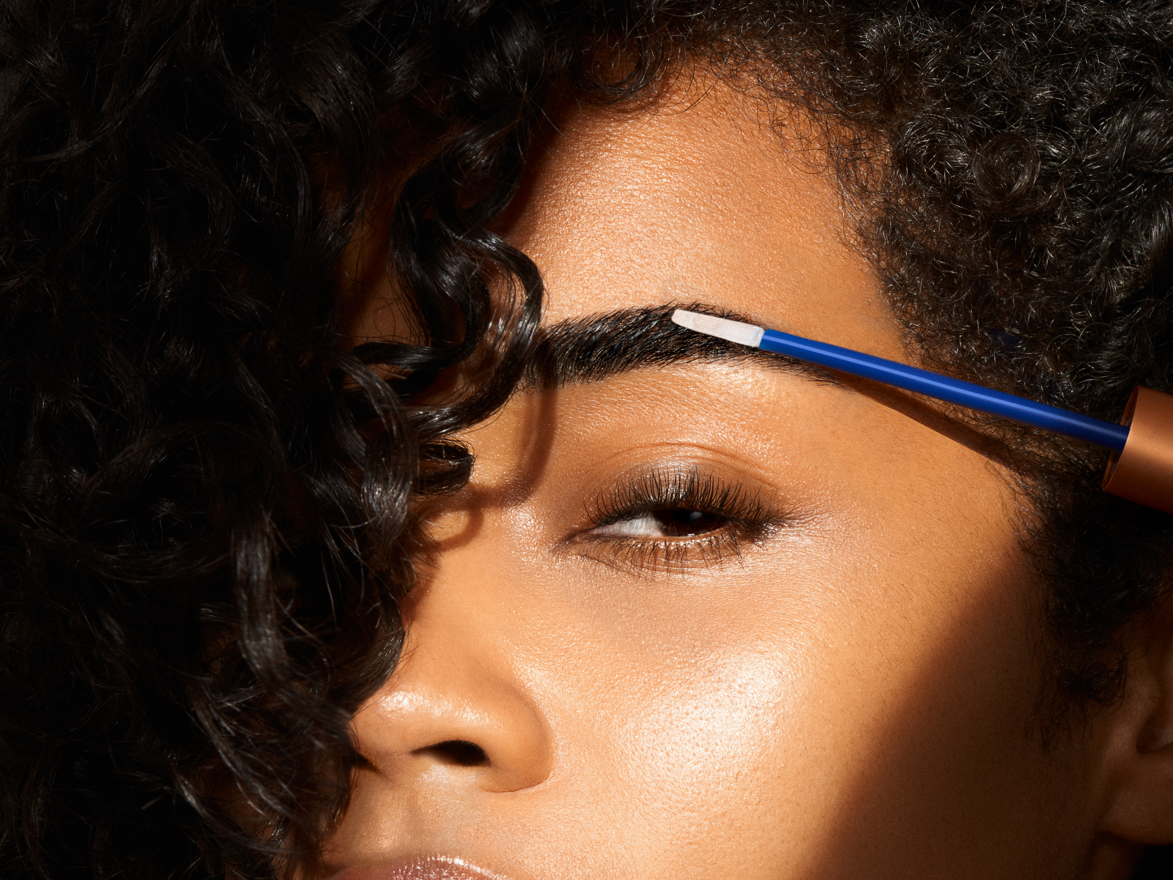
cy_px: 769
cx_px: 982
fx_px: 6032
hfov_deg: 11.1
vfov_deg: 8.3
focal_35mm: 178
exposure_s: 1/160
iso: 400
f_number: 11
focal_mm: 90
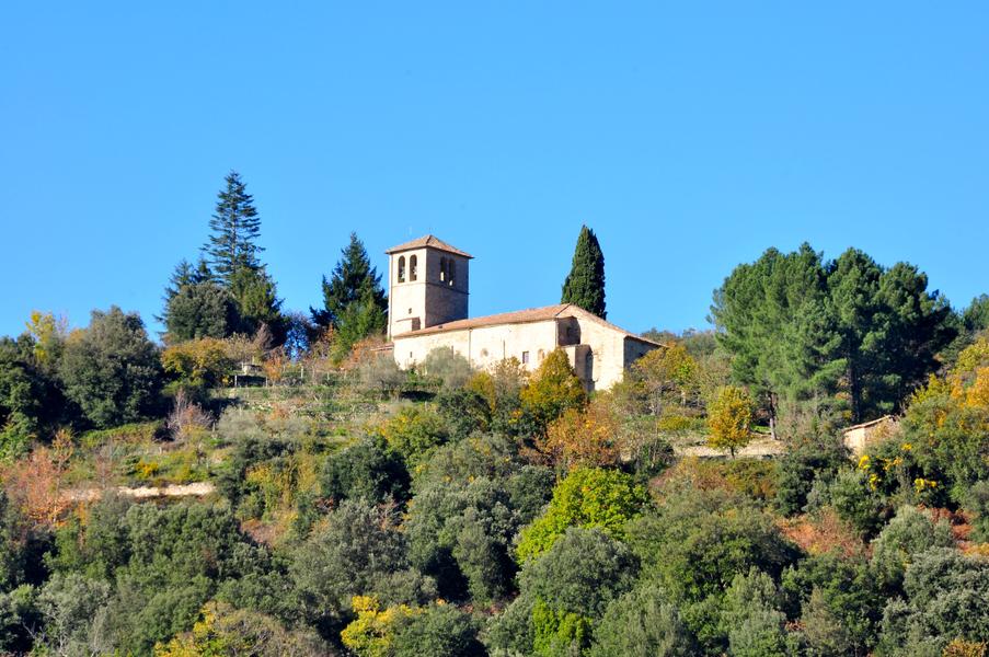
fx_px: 5557
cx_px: 494
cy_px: 328
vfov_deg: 6.8
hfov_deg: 10.2
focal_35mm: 202
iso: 160
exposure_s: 1/50
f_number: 22
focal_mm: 135
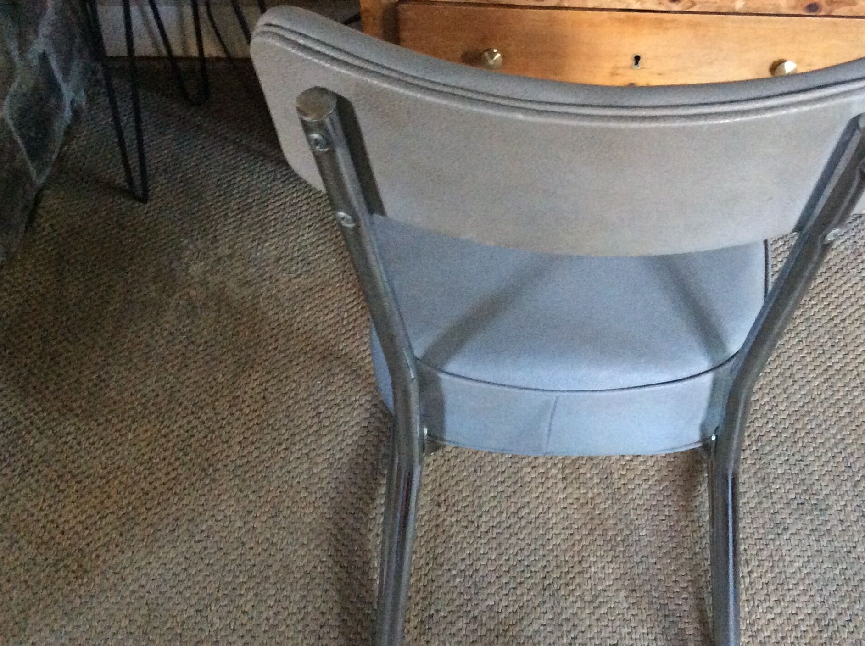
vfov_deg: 32.8
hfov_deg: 42.7
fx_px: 1098
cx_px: 538
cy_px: 347
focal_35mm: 44
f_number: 2.4
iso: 320
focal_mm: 3.3
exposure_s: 1/17
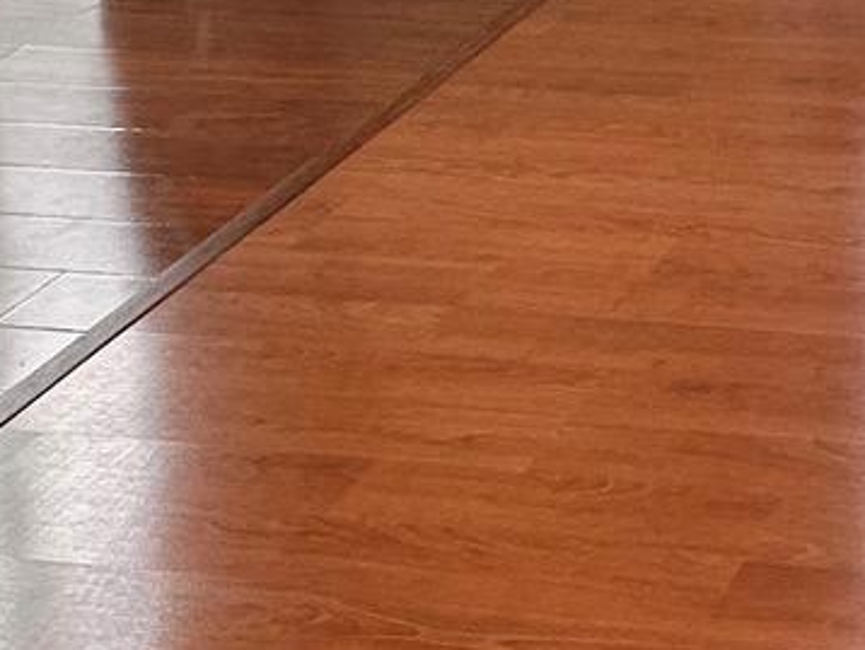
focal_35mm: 80
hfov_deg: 20.8
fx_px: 2000
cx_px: 1290
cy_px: -558
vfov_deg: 15.5
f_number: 2.2
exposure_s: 1/120
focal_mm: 2.22
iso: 50
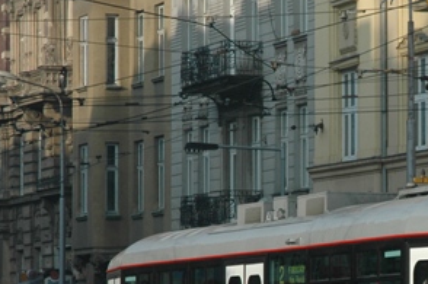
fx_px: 3150
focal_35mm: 265
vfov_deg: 5.2
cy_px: 229
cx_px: 415
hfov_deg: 7.7
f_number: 8
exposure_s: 1/500
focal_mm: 65
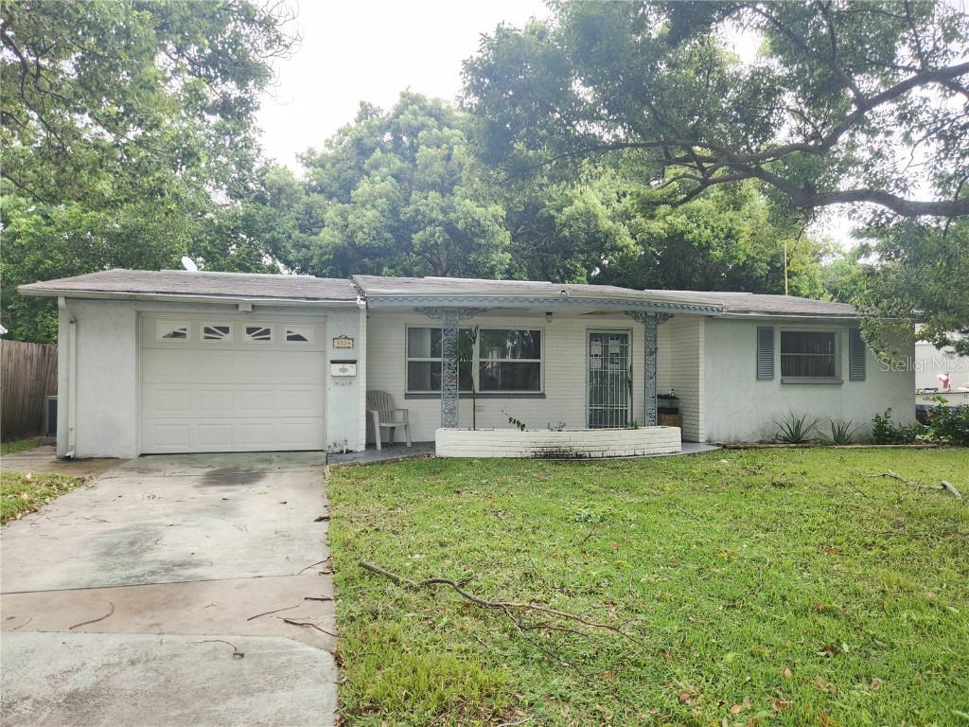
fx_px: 644
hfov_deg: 73.9
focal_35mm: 23
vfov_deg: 58.9
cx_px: 484
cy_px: 364
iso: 50
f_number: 1.8
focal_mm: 5.4
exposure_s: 1/180
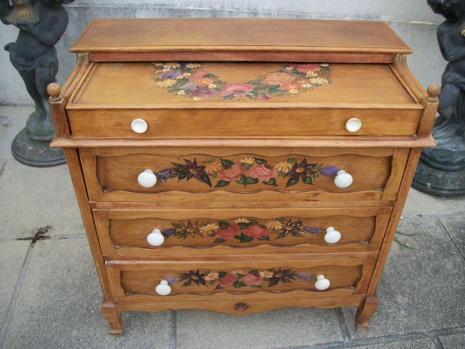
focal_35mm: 32
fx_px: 430
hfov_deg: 56.8
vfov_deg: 44.2
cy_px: 174
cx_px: 232
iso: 80
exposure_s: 1/125
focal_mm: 5.7
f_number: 2.9
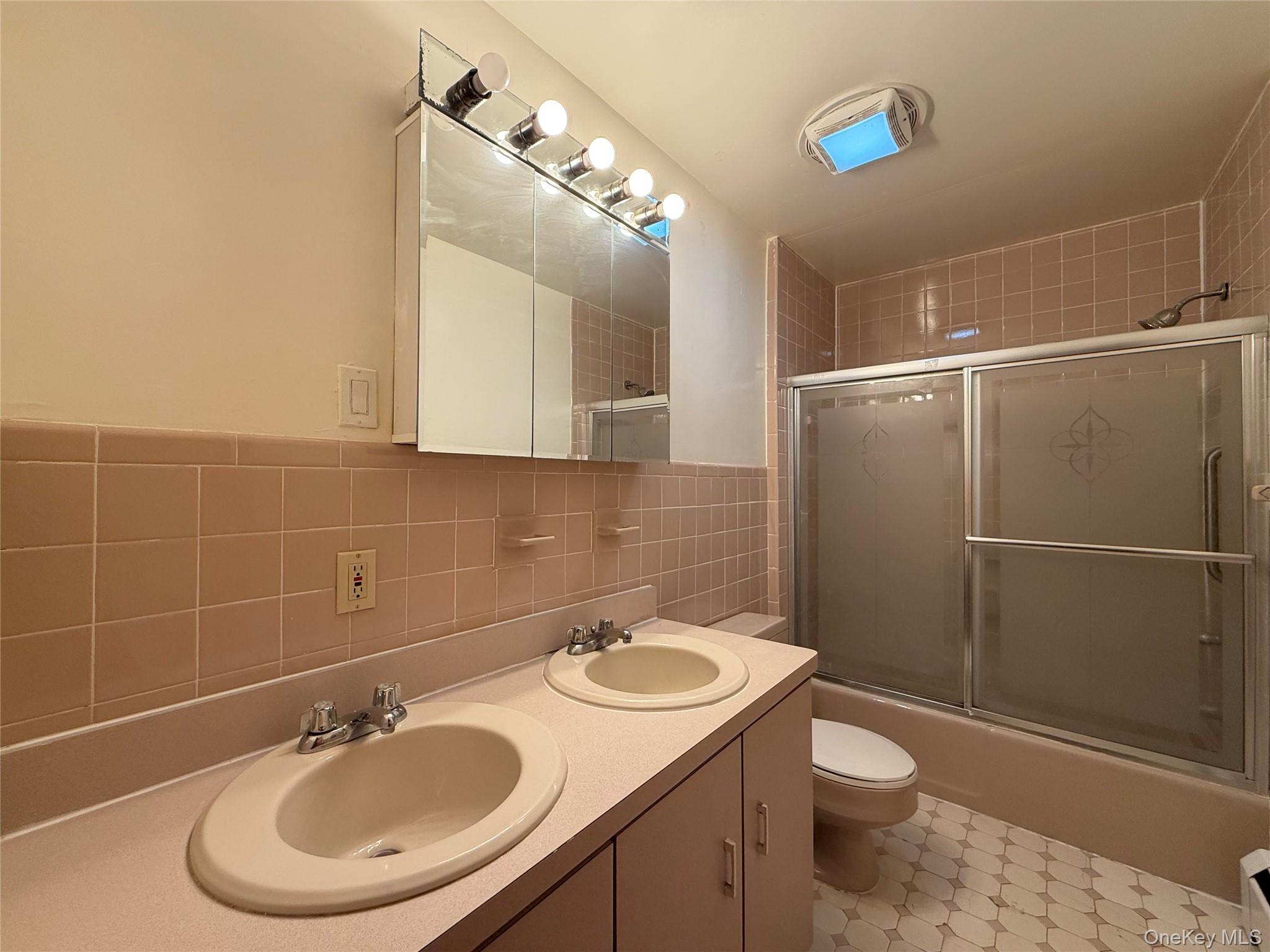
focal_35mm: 14
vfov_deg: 85.7
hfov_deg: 102.1
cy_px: 476
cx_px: 635
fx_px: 514
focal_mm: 2.22
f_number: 2.2
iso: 200
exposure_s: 1/120
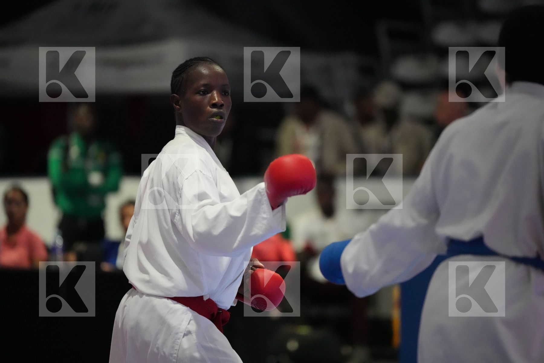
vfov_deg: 6.9
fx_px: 3022
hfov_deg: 10.3
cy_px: 182
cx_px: 272
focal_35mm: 200
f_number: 2.8
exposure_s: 1/800
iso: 12800
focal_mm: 200
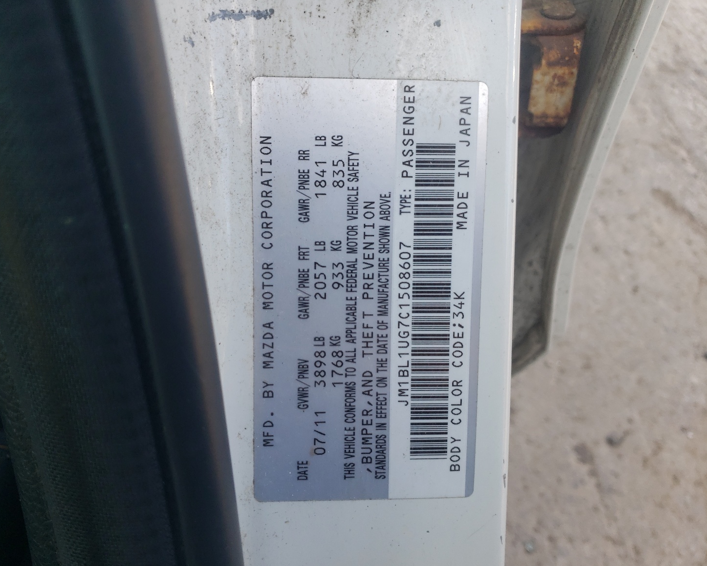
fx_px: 586
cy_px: 285
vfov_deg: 51.5
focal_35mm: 28
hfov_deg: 62.1
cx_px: 321
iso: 50
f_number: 1.5
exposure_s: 1/417
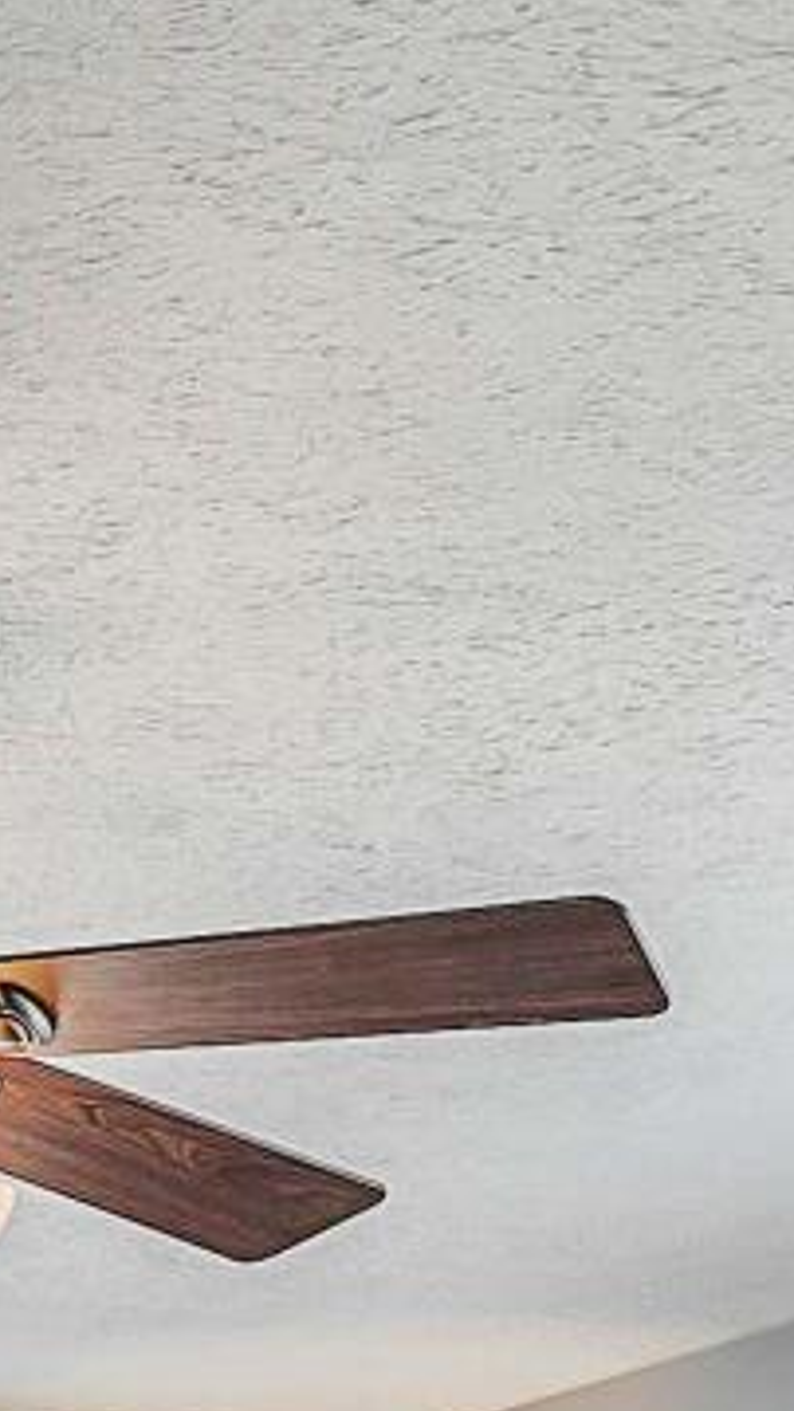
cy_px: 2252
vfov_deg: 17.7
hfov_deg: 11.5
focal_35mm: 105
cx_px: 59
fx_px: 3929
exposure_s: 1/10
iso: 100
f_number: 5.6
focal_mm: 12
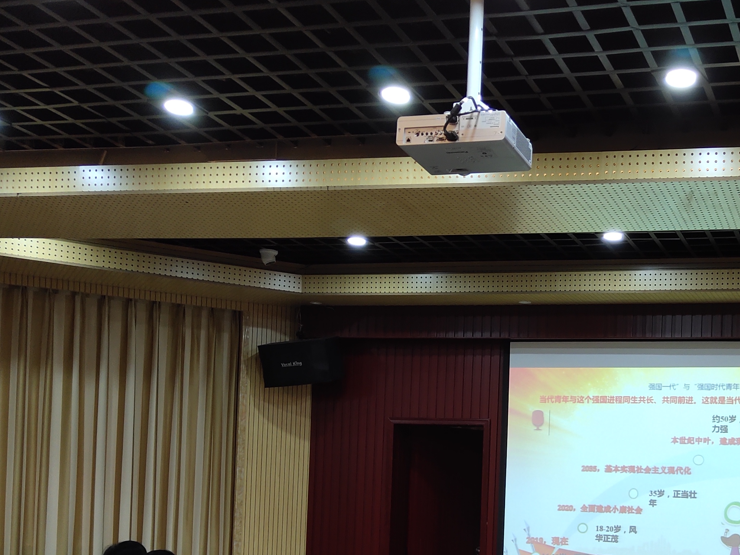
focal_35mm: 57
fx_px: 1219
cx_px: 604
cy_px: 490
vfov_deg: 25.0
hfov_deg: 32.7
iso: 217
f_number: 1.8
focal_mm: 4.27
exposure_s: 1/100
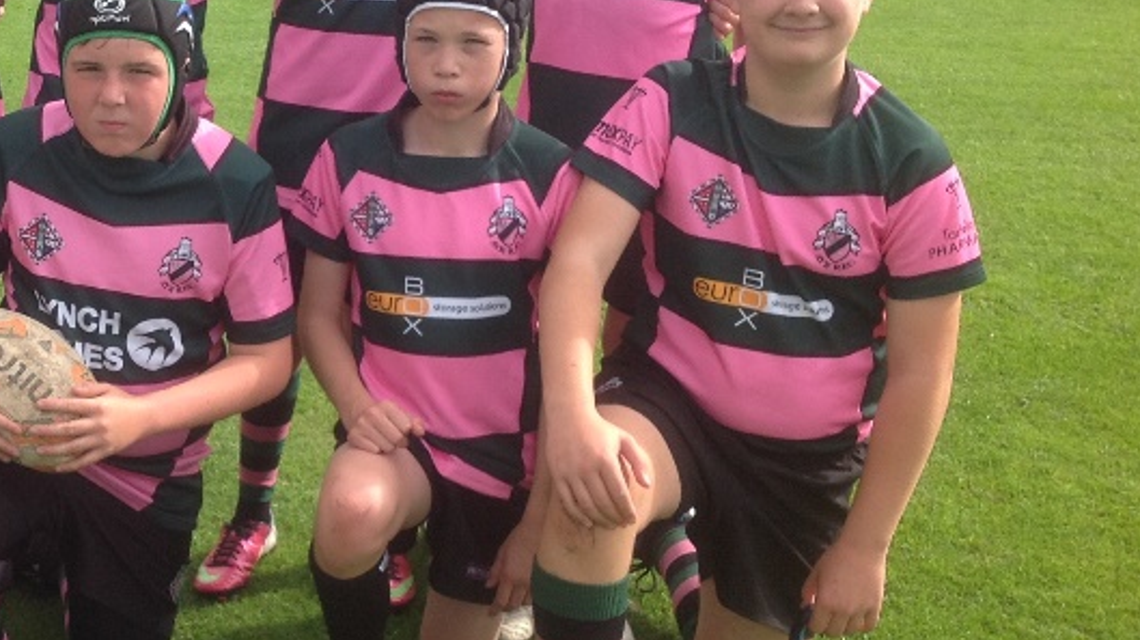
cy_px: 316
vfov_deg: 16.7
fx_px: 2175
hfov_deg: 28.2
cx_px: 103
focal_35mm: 72
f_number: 2.4
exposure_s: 1/889
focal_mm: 4.28
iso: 50
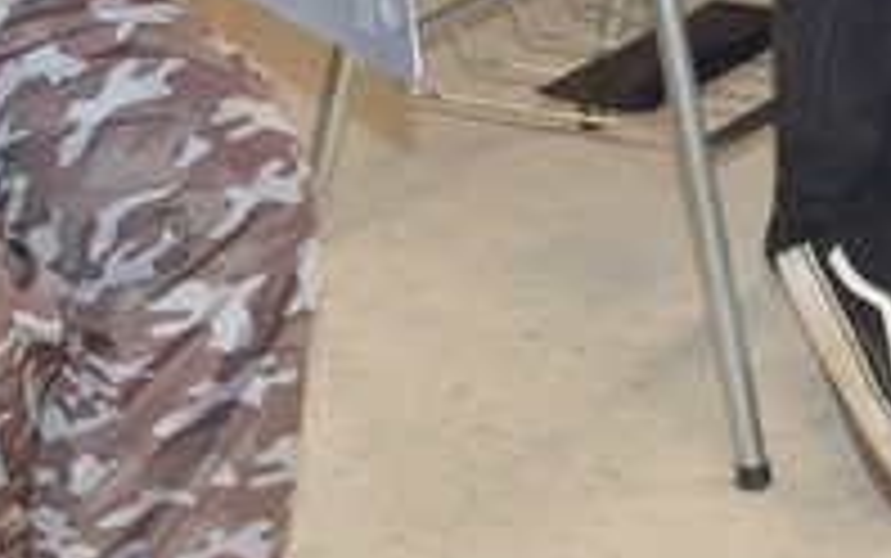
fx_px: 2697
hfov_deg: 18.7
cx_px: 297
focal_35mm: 111
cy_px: -436
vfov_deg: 11.0
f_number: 4
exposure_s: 1/60
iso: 400
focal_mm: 18
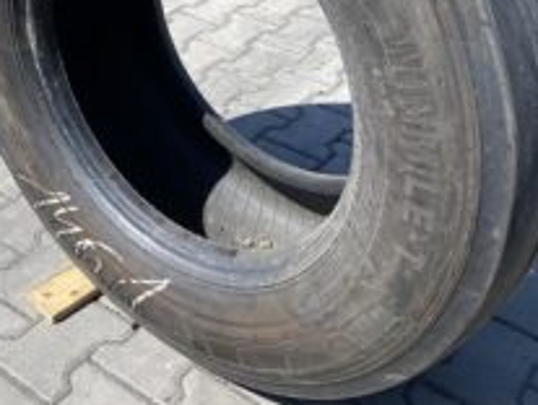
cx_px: 192
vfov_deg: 26.5
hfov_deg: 35.2
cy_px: 69
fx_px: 841
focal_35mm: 54
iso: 32
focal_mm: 4.25
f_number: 1.8
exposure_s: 1/1377
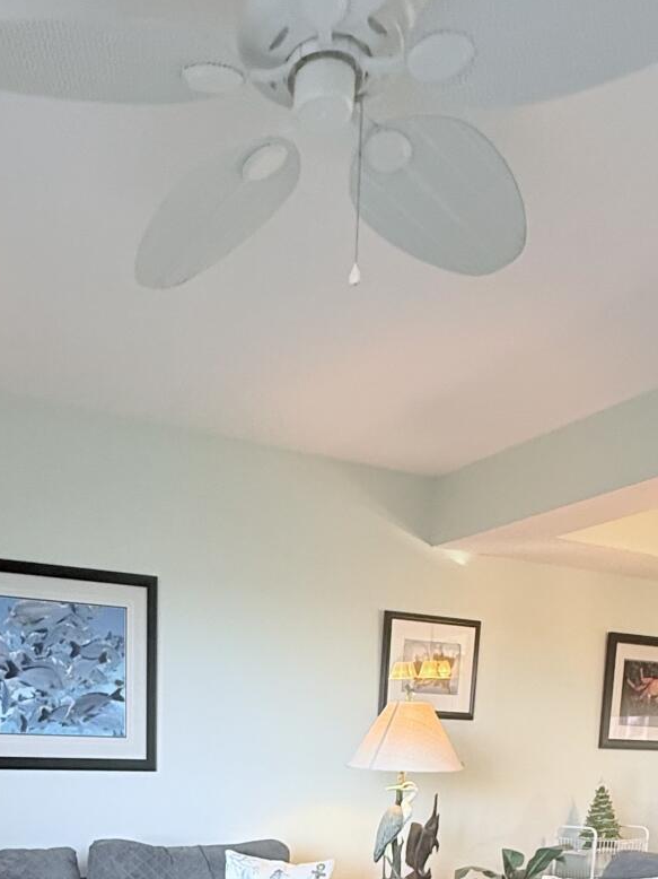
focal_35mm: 36
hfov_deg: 38.9
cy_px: 906
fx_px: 913
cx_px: 186
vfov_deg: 43.1
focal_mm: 2.22
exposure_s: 1/60
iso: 320
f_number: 2.2
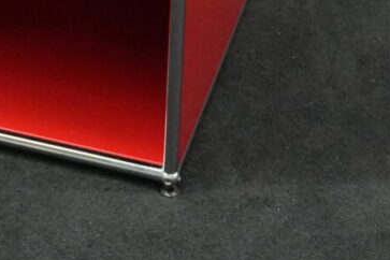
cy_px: -242
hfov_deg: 13.9
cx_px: -38
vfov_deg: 9.0
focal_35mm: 144
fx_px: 1560
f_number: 4
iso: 12800
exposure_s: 1/160
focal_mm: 34
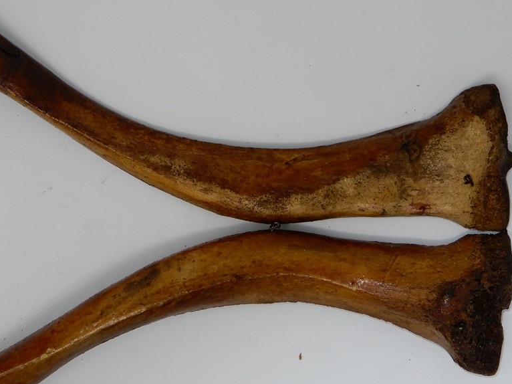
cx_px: 203
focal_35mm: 110
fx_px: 1626
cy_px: 201
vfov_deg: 13.5
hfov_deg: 17.9
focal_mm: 11.6
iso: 80
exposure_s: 1/100
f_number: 4.5
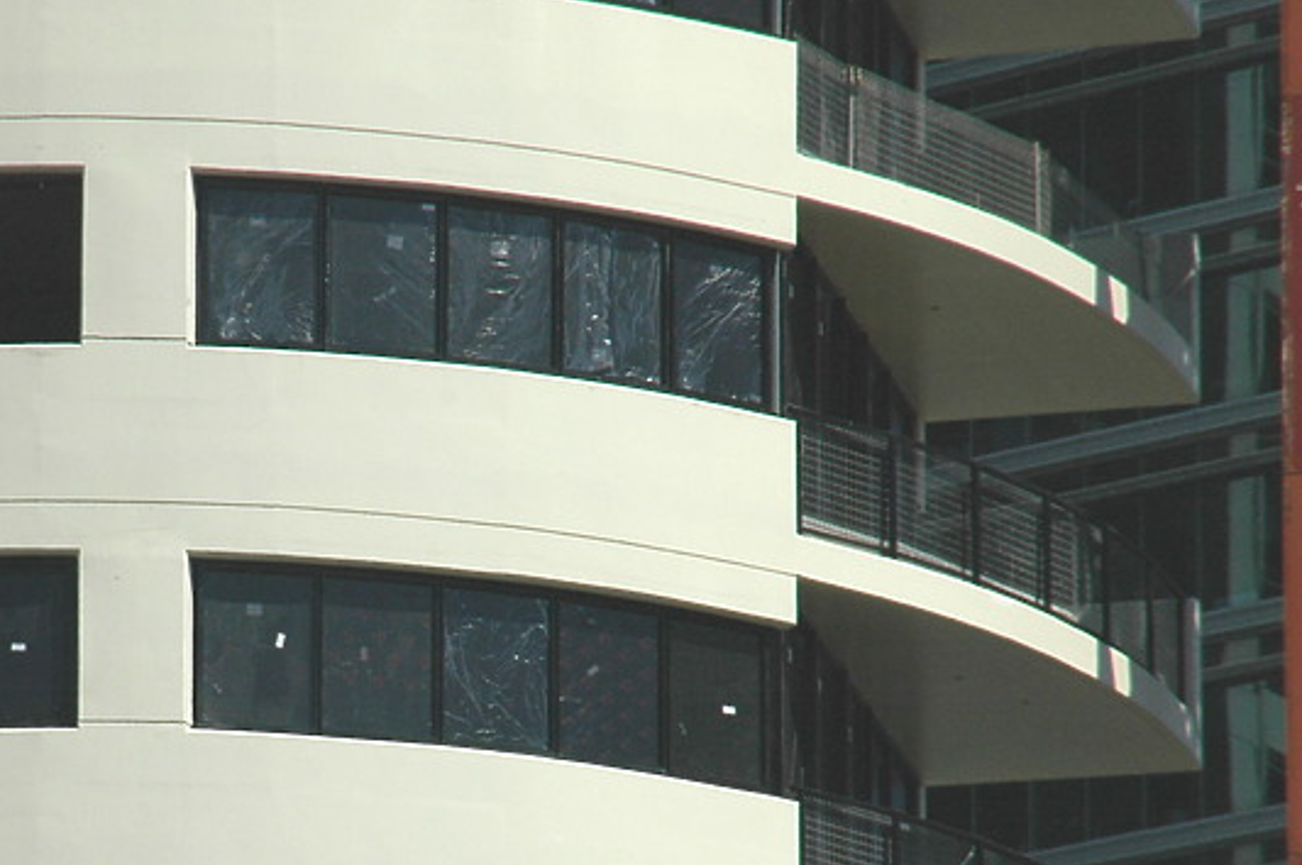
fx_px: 18314
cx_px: 271
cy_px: 696
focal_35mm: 507
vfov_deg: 2.7
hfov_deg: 4.1
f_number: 10
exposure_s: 1/400
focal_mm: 200
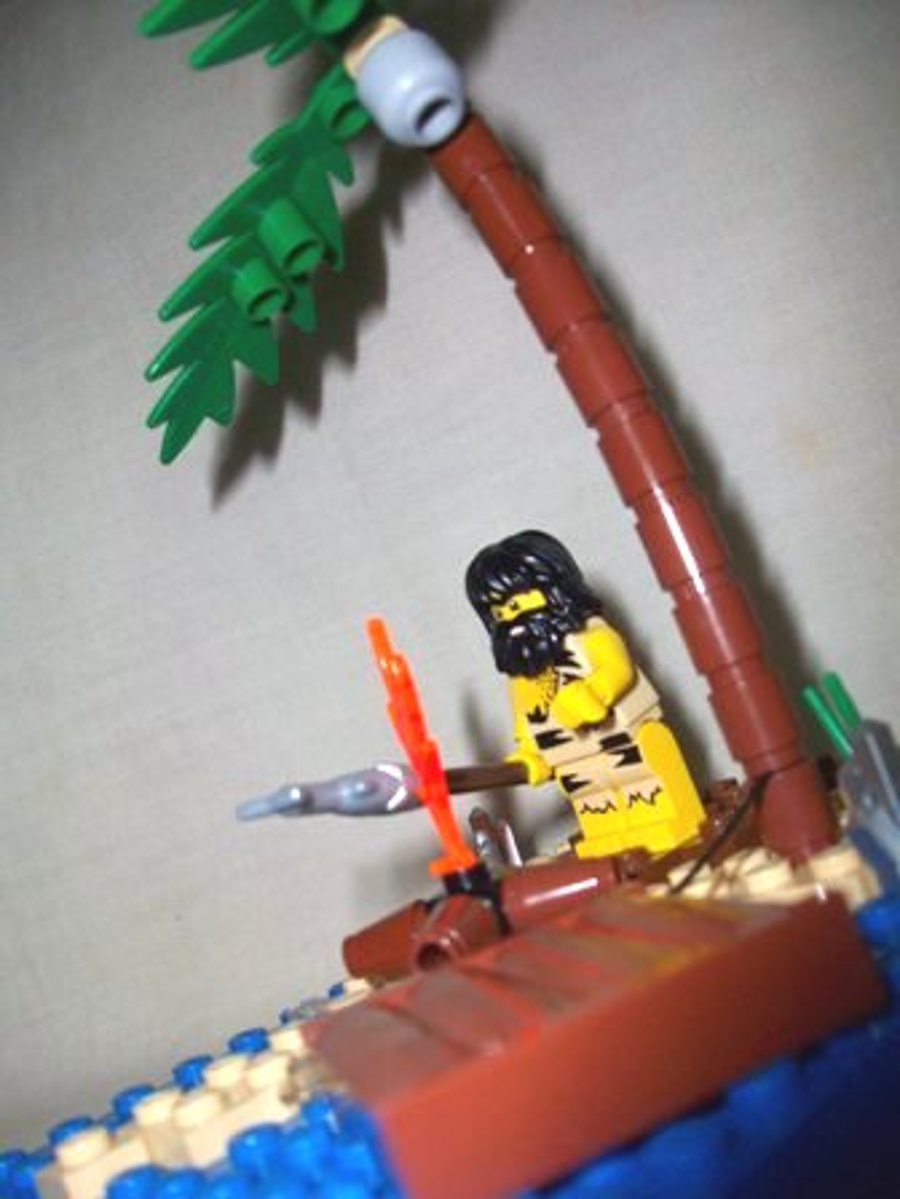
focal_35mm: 34
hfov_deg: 41.8
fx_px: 1179
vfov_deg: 54.0
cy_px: 600
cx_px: 450
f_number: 2.8
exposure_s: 1/42.4
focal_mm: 5.7
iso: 160
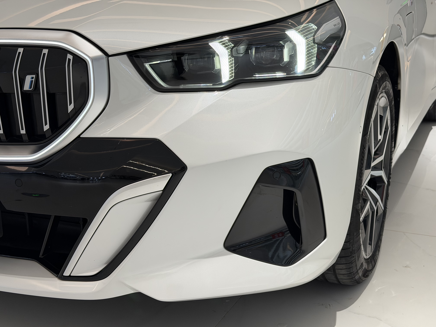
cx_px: 218
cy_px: 164
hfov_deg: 39.7
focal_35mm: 48
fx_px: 605
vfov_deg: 30.3
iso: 80
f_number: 1.78
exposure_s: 1/100
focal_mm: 6.76
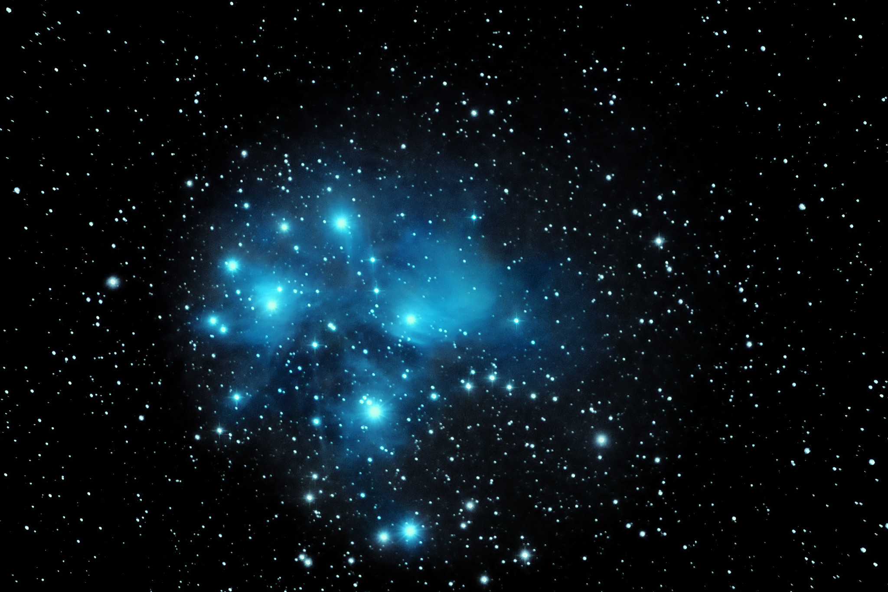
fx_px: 12159
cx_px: 444
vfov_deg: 2.8
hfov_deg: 4.2
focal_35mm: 493
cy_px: 296
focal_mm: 493
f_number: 6.3
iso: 6400
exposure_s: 30
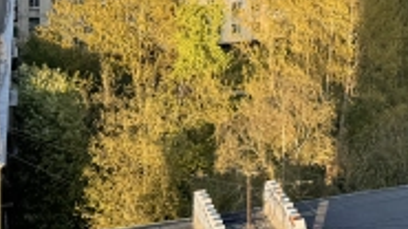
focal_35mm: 88
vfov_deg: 12.7
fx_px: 952
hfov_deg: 22.8
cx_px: 445
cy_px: -154
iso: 80
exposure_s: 1/739
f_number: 1.78
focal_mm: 6.76
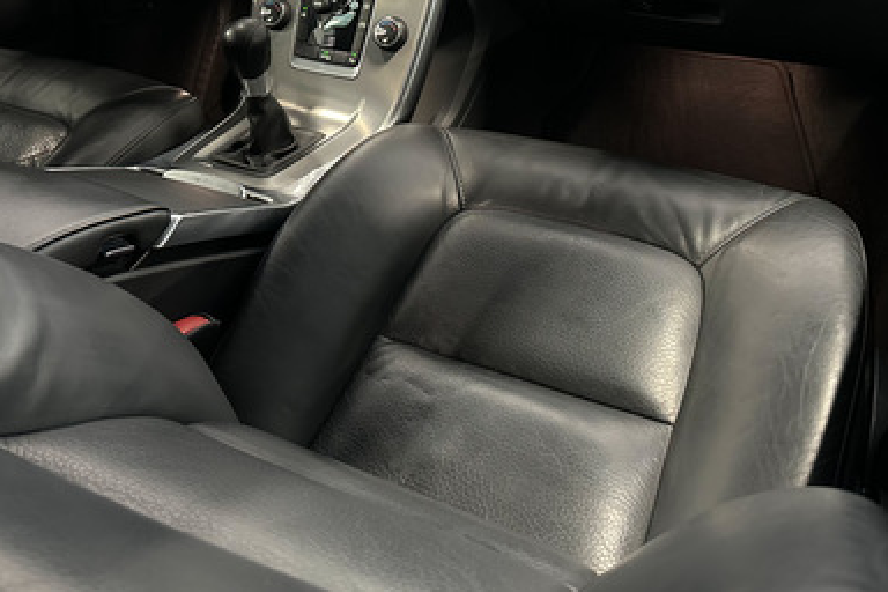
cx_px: 412
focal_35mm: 39
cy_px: 127
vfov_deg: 33.3
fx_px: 962
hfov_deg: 49.5
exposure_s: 1/35
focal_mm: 6.86
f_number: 1.8
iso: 1000
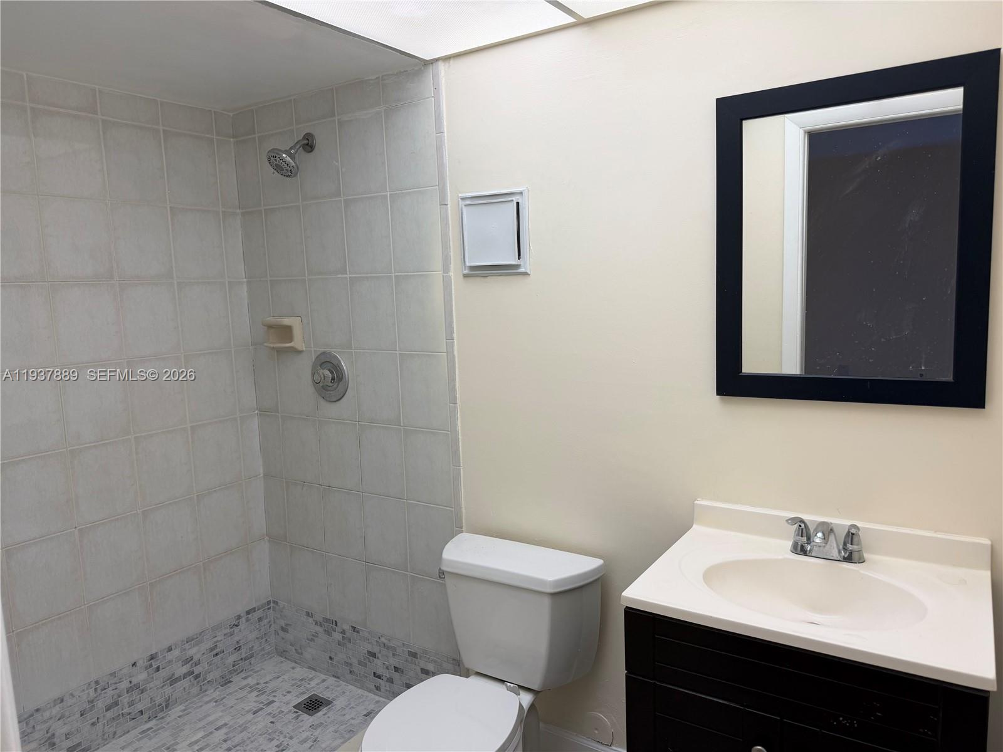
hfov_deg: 71.6
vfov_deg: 56.8
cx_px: 502
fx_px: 695
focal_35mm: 24
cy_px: 376
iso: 100
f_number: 1.78
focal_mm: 6.76
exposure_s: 1/120
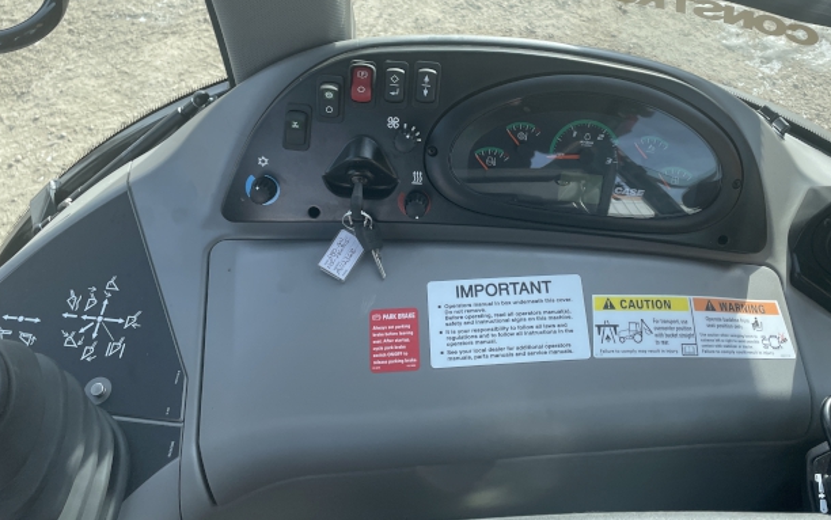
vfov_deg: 34.8
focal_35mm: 36
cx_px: 463
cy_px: 143
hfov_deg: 53.9
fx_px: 816
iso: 32
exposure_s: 1/895
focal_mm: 4.2
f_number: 1.6
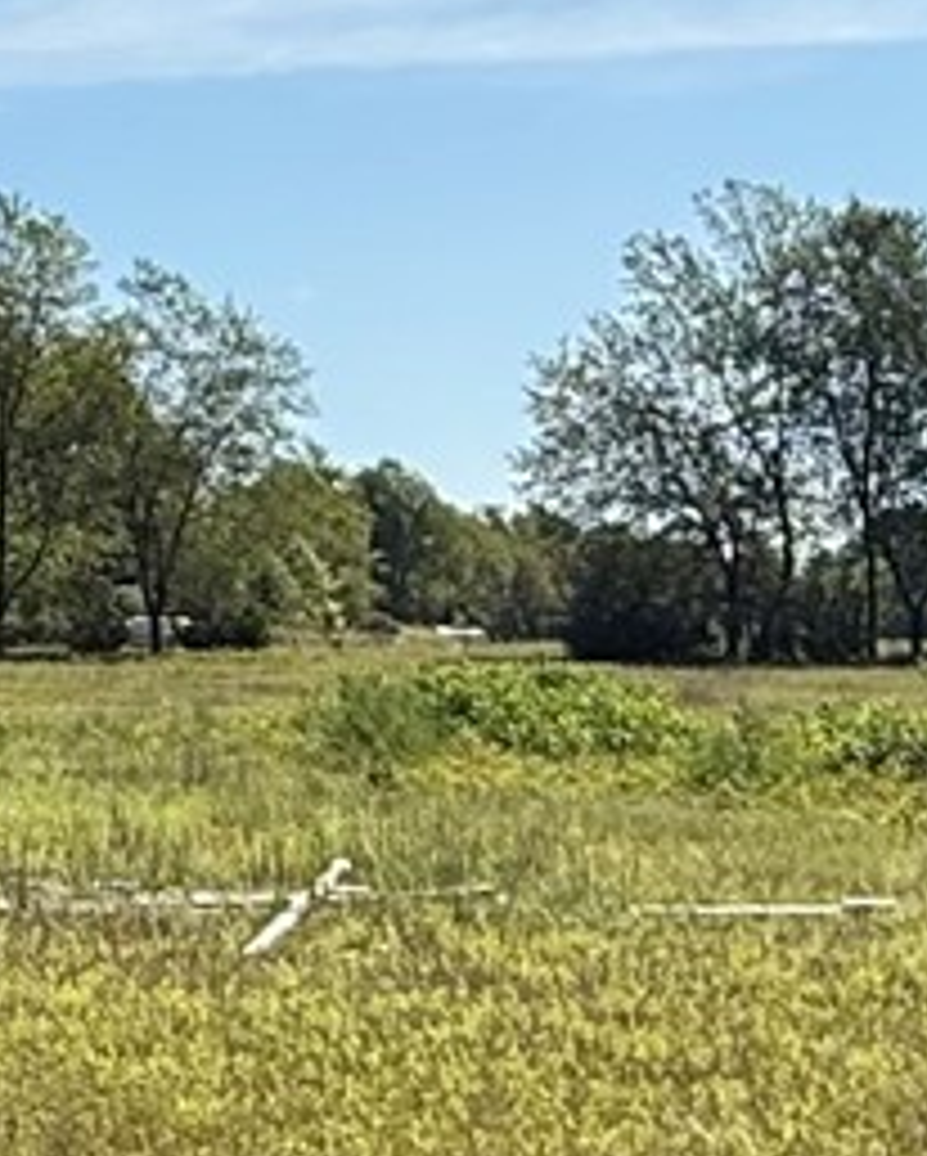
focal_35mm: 102
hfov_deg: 14.5
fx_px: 3494
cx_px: -274
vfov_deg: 18.7
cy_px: 805
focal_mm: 2.22
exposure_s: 1/876
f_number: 2.2
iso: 20
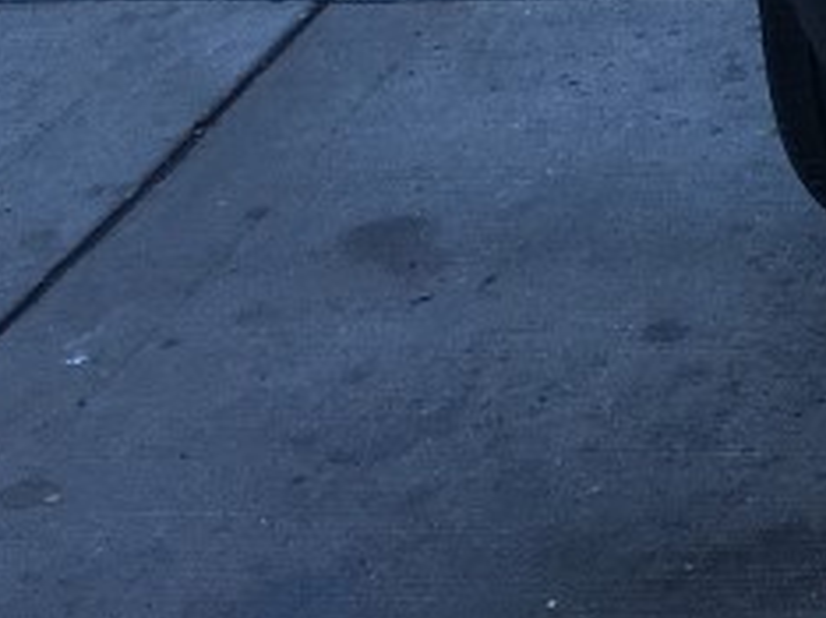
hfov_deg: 13.4
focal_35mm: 127
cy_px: -551
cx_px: 1648
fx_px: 3027
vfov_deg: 10.8
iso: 25
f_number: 2.2
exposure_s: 1/311
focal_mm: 4.15
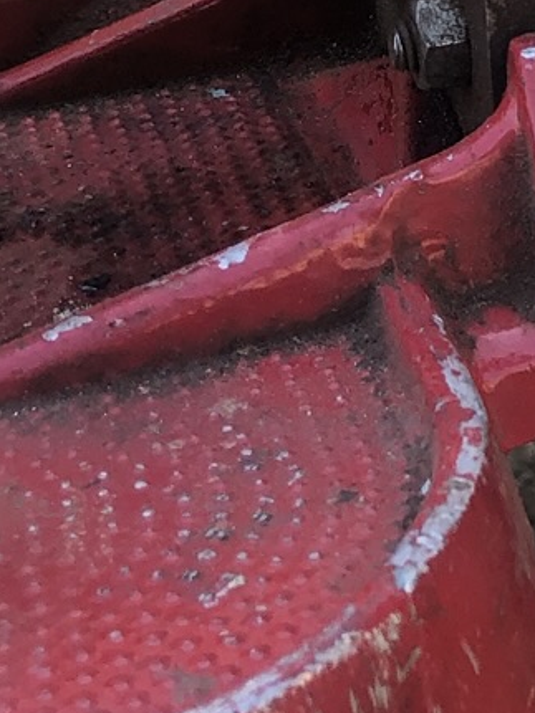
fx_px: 2680
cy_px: -30
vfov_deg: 14.9
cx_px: 1053
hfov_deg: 10.5
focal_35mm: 130
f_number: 1.8
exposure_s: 1/120
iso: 32
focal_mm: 4
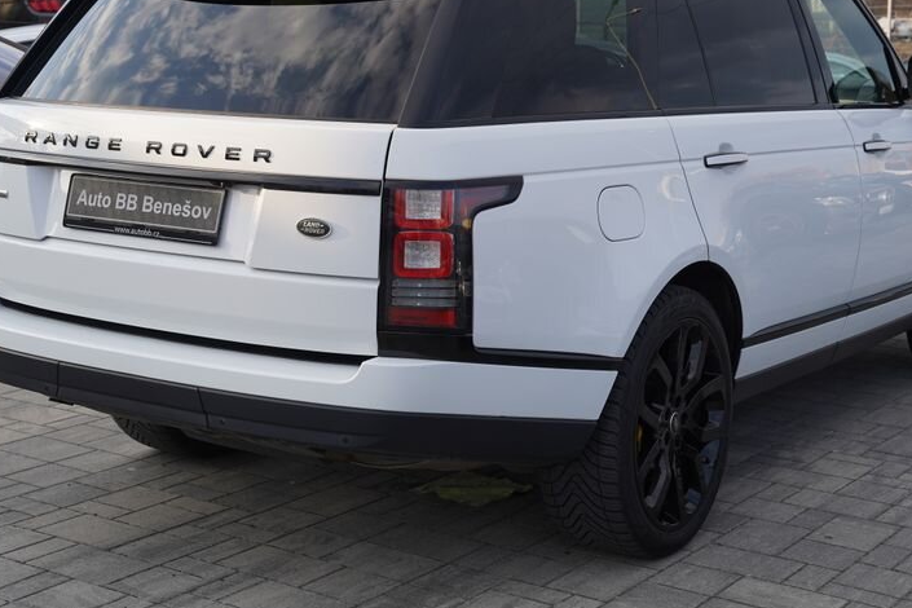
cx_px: 502
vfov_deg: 22.2
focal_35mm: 61
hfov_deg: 32.9
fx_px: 1545
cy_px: 221
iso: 100
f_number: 5.6
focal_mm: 42
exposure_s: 1/200
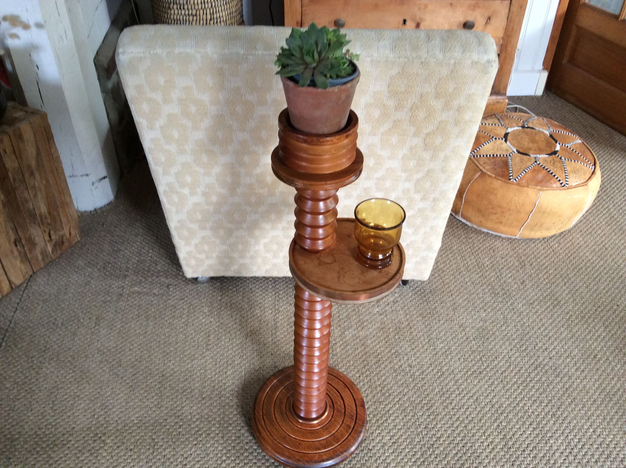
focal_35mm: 32
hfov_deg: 56.9
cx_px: 313
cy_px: 234
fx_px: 578
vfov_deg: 44.1
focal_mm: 3.3
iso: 80
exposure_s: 1/25
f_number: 2.4
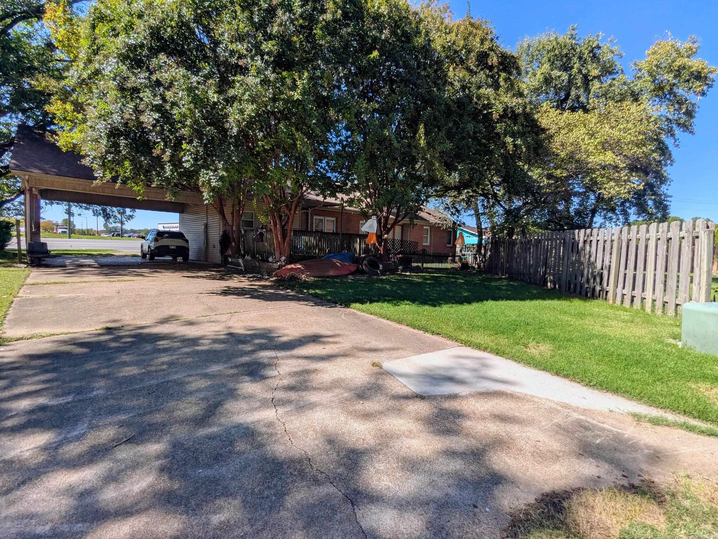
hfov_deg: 94.5
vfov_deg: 78.1
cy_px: 270
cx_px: 359
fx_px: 332
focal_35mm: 16
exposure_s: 1/1256
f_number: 2.2
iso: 46
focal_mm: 2.35
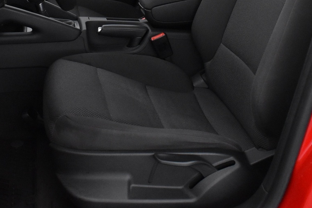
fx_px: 494
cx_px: 125
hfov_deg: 34.9
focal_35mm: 57
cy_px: 3
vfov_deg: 22.9
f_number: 4
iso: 3200
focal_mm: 18
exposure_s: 1/60
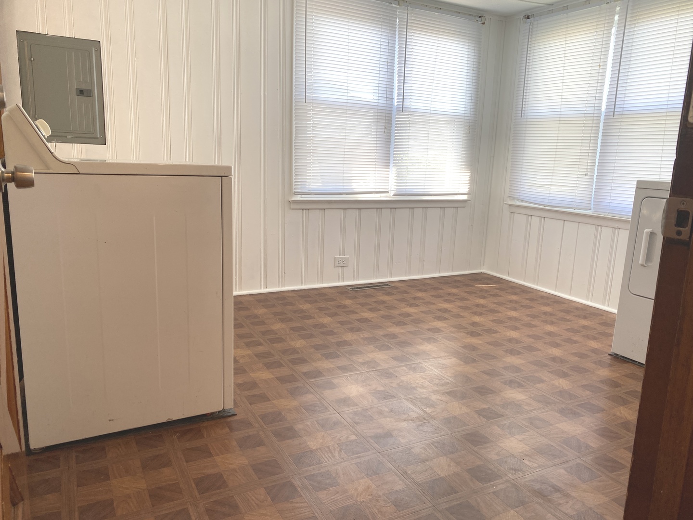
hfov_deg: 67.3
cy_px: 260
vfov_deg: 53.1
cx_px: 346
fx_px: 521
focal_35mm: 26
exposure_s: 1/120
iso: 64
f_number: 1.8
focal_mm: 4.25
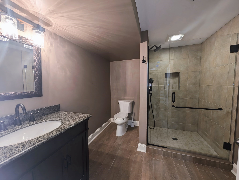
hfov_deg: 110.5
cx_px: 120
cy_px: 90
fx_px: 83
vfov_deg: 94.6
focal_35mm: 12
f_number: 1.7
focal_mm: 2.02
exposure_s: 1/40
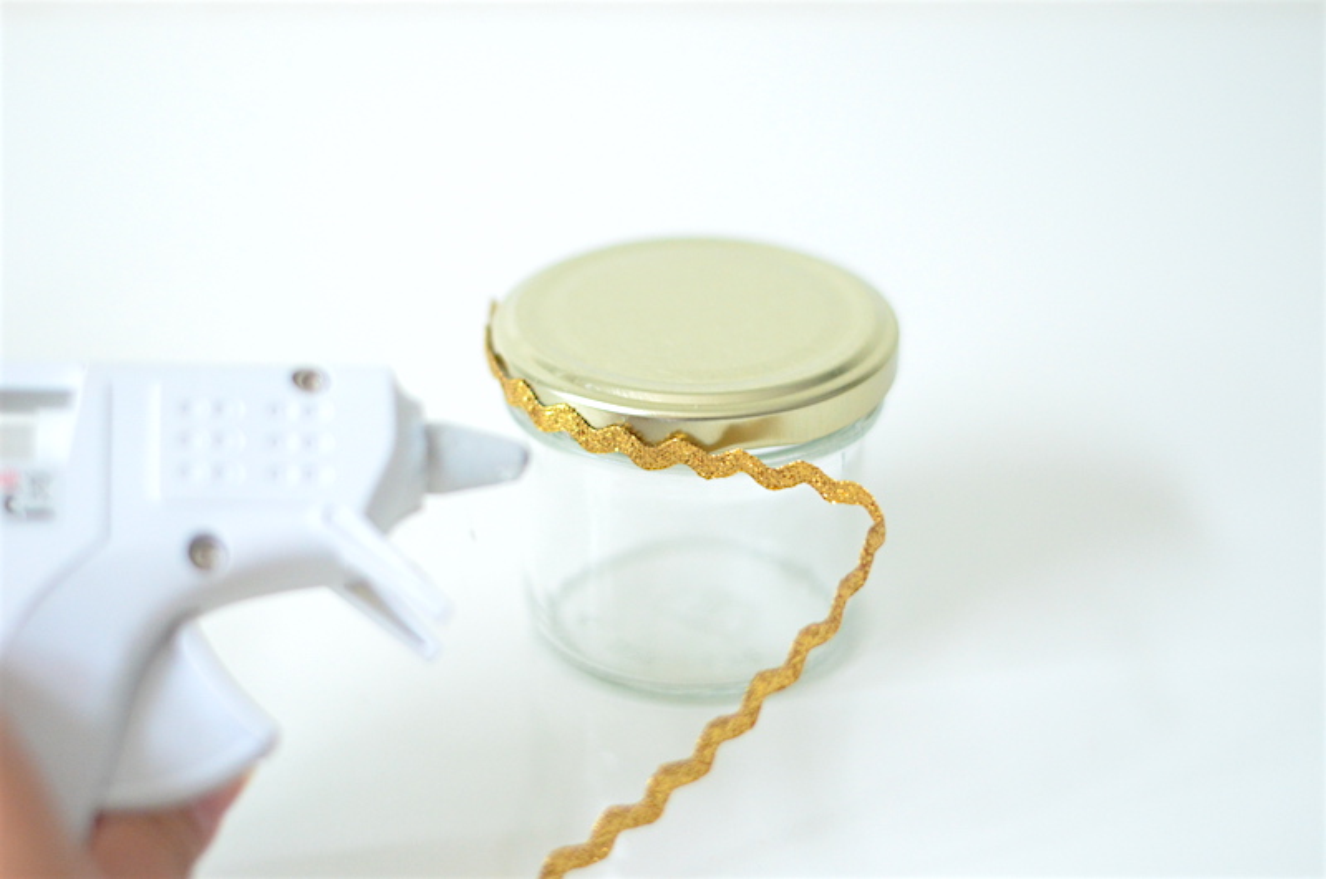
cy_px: 440
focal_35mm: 75
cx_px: 663
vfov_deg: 18.1
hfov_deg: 27.0
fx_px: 2757
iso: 3200
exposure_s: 1/500
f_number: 1.8
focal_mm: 50
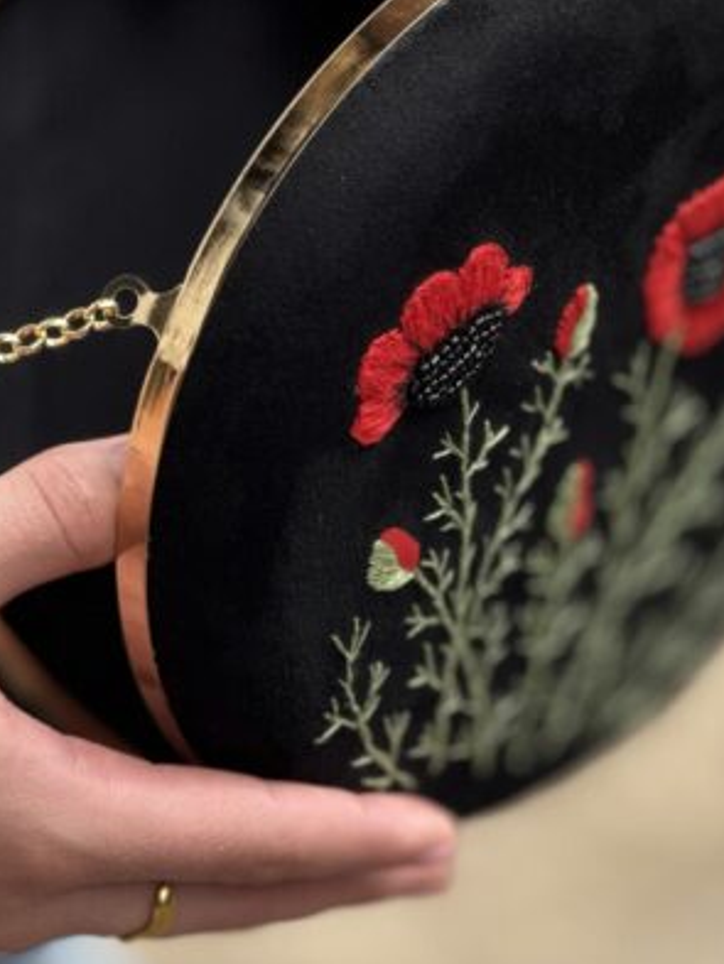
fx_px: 6801
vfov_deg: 8.1
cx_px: 449
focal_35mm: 244
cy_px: 385
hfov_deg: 6.1
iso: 64
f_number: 2.8
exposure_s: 1/418
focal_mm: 15.66
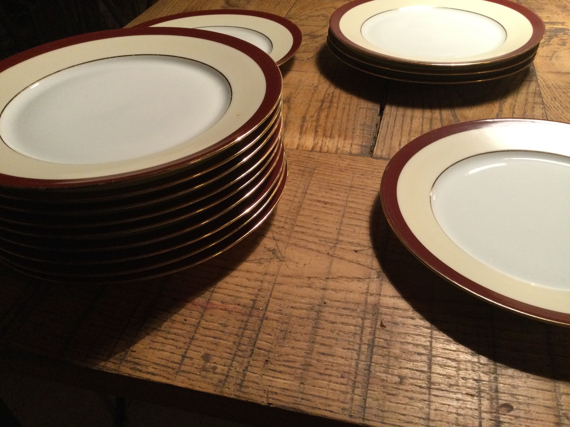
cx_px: 285
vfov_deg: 45.4
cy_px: 214
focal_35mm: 31
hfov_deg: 58.4
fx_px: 510
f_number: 2.4
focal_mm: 3.3
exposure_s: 1/20
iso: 200
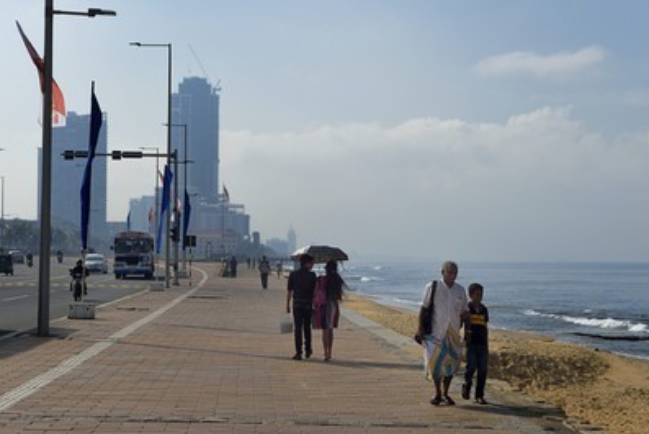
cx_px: 316
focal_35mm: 74
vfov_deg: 18.4
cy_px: 215
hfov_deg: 27.3
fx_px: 1334
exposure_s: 1/320
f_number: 14
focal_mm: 70
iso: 200
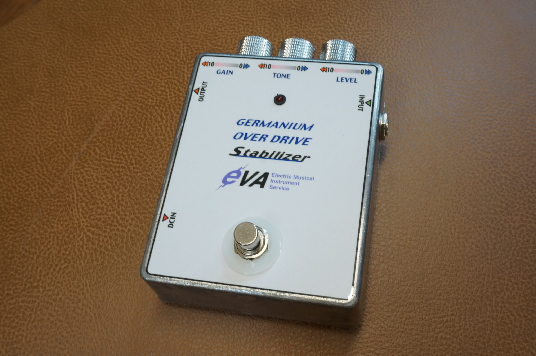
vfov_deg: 34.1
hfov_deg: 49.6
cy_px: 178
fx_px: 580
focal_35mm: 39
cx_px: 268
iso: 800
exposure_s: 1/13
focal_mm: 26
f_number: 11
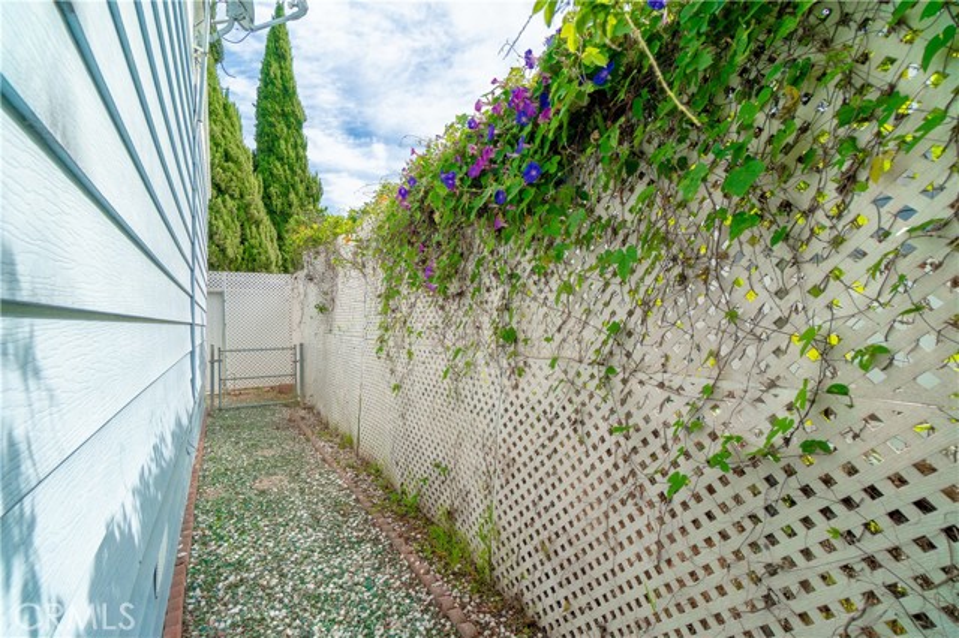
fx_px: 399
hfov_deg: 100.4
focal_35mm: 15
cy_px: 319
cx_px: 480
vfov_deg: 77.3
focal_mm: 10
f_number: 7.1
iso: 100
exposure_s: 1/160
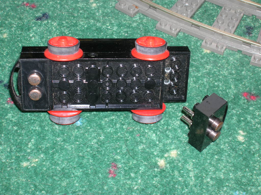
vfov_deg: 18.9
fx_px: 588
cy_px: 98
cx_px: 130
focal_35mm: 78
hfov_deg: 25.0
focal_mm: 13
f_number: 4.1
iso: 50
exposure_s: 1/60.1
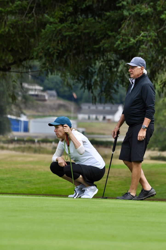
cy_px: 125
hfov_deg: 4.6
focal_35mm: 300
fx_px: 2080
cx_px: 83
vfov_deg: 6.9
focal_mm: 200
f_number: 6.3
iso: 400
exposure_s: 1/1600
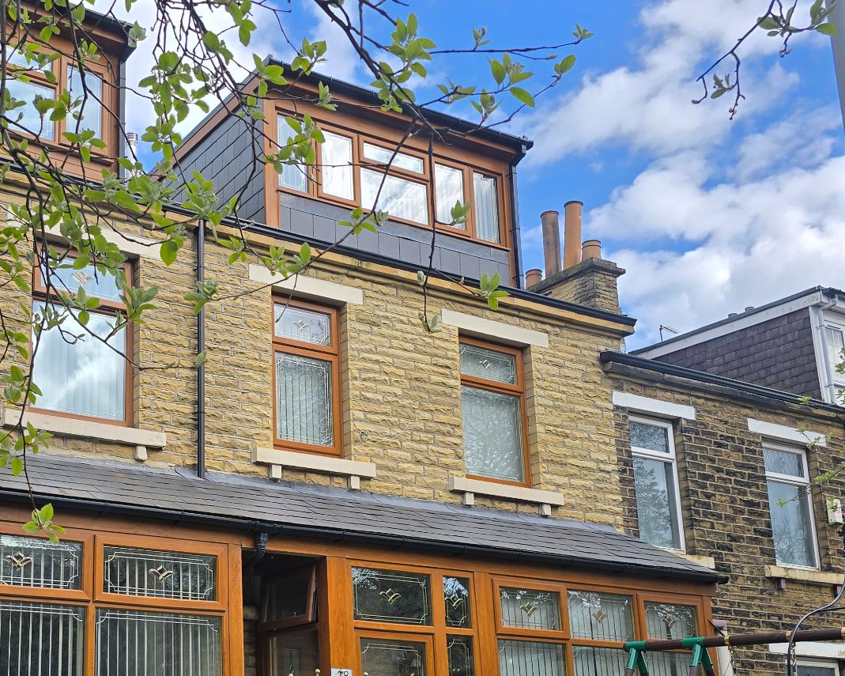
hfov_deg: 40.4
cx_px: 121
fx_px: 1075
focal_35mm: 43
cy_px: 524
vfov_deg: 34.0
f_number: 1.7
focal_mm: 6.3
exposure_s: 1/501
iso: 12
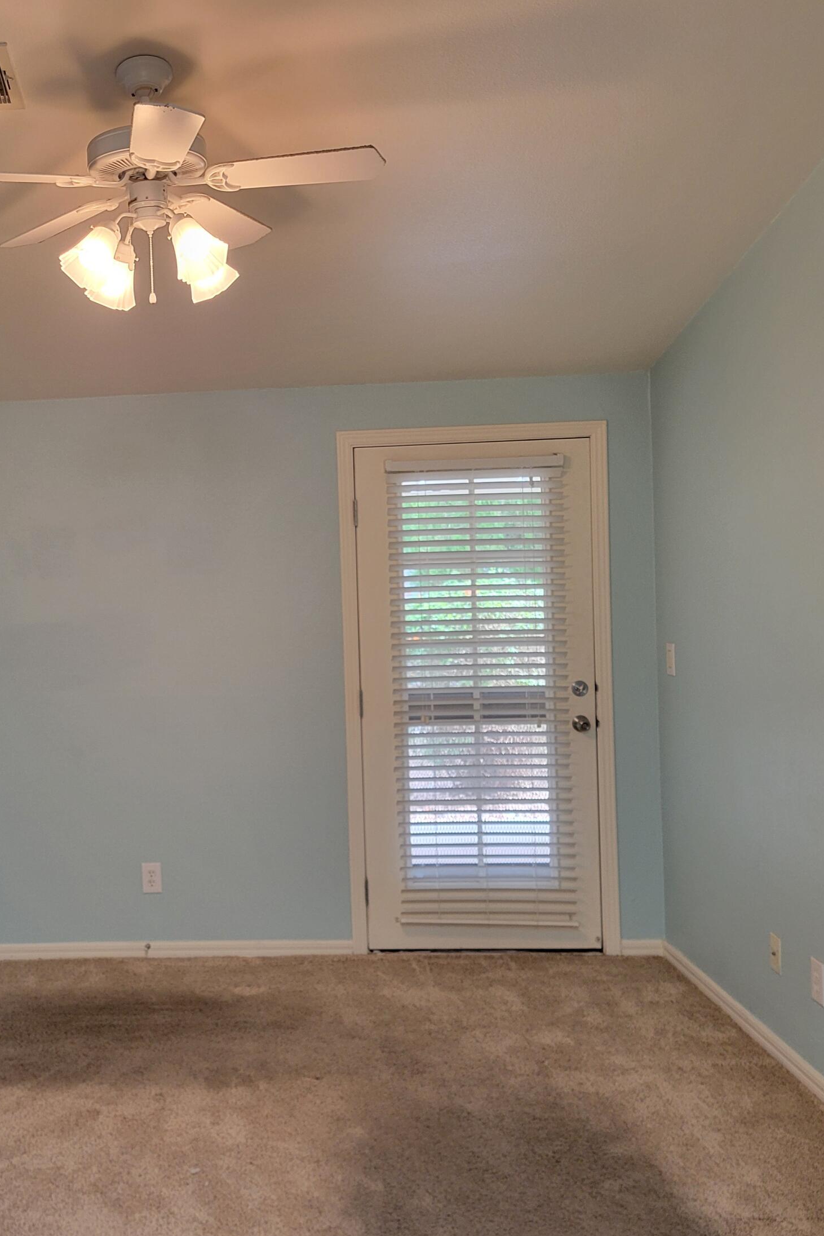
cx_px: 138
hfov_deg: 34.6
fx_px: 1270
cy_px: 616
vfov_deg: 51.9
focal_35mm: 37
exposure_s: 1/60
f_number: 1.8
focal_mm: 5.4
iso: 160
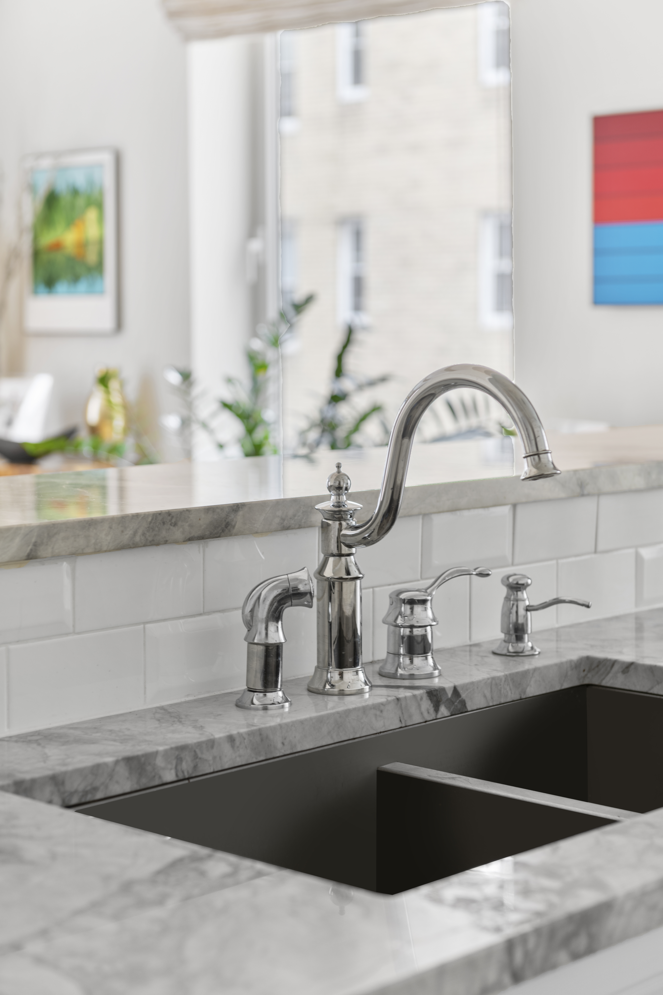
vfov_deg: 28.8
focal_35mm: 70
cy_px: 498
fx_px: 1934
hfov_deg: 19.5
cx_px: 332
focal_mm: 70
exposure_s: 1/2
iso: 100
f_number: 4.5
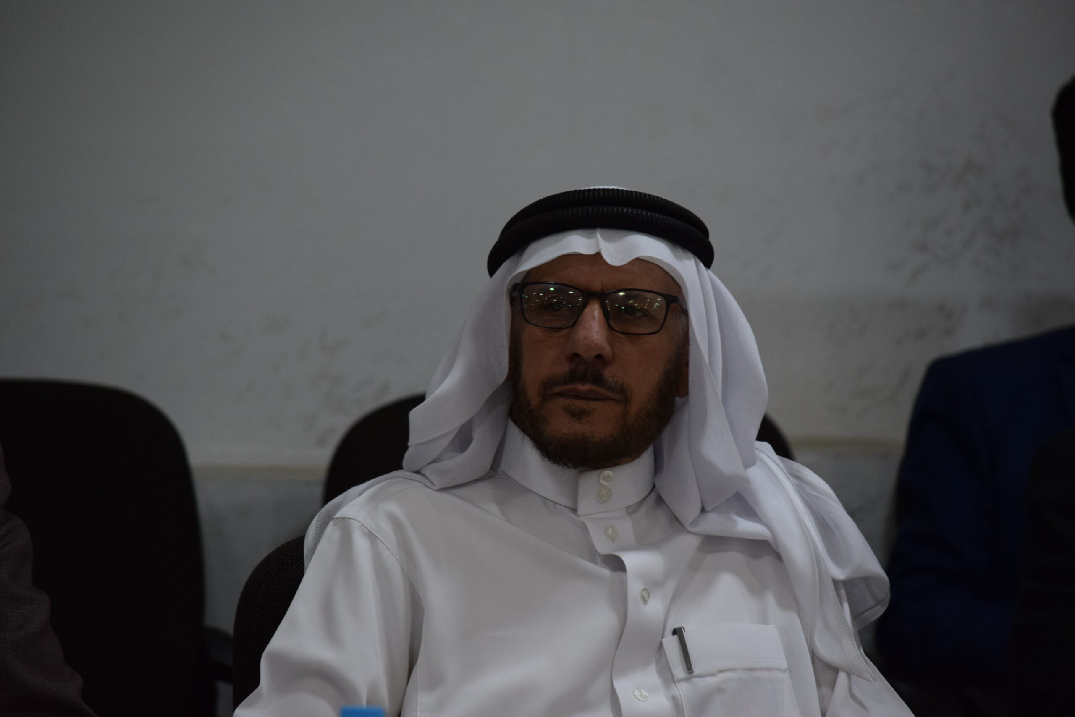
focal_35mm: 278
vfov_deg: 5.0
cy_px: 358
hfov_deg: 7.4
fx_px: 8288
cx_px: 538
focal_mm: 185
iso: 800
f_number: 5
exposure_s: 1/200
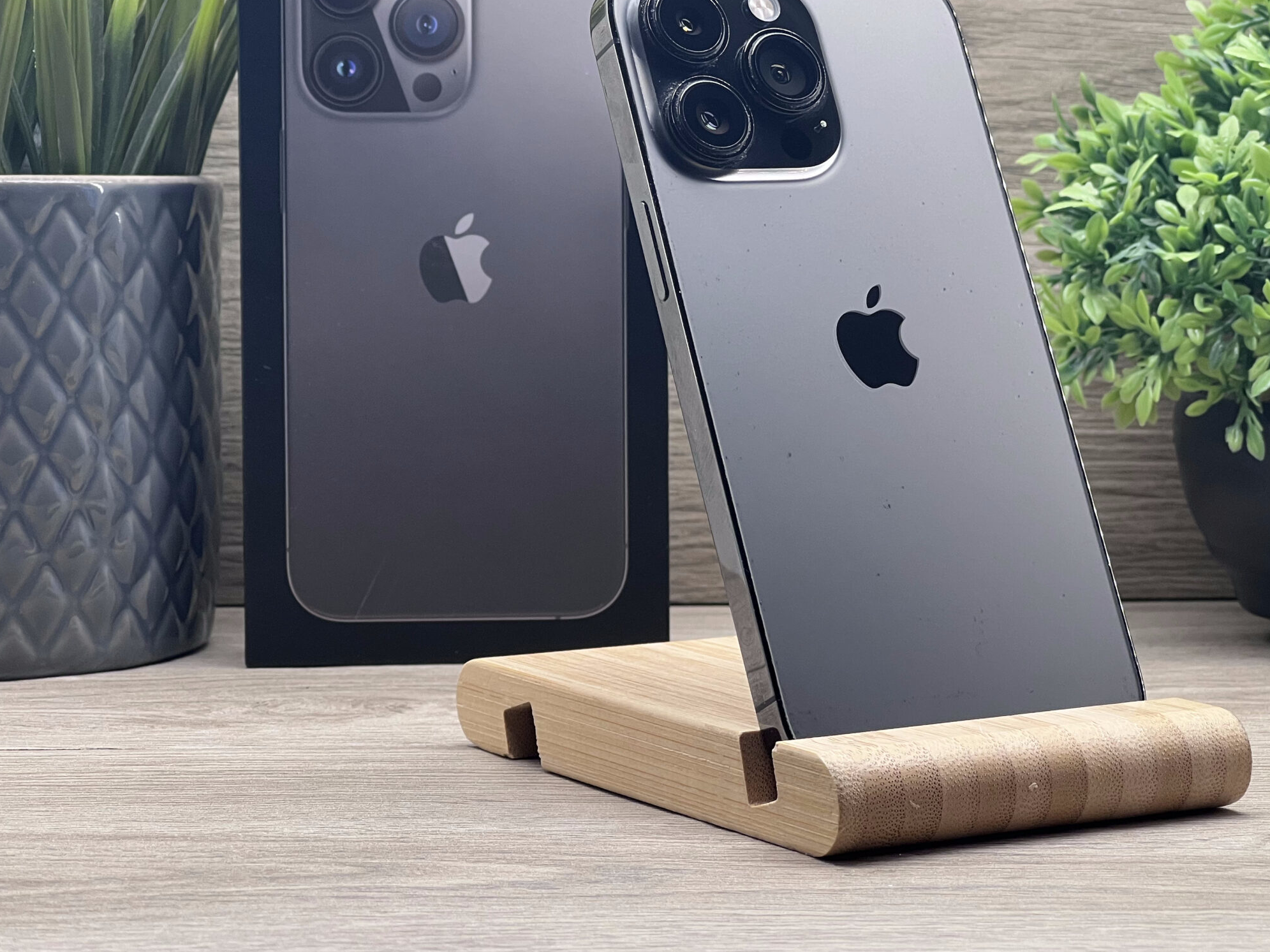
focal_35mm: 99
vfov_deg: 14.9
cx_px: 758
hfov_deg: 19.8
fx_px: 3632
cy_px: 394
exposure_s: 1/100
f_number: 2.8
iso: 100
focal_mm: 9
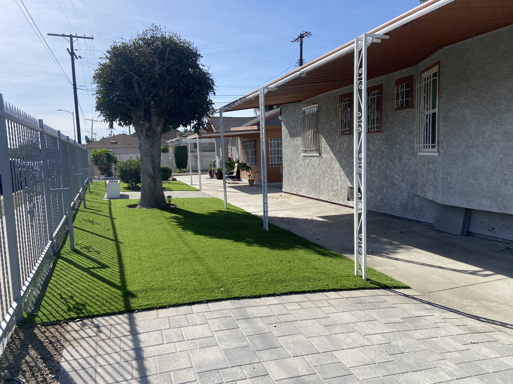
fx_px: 385
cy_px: 192
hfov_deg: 67.3
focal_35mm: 26
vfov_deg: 53.1
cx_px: 256
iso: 32
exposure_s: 1/2755
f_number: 1.8
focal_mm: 4.25
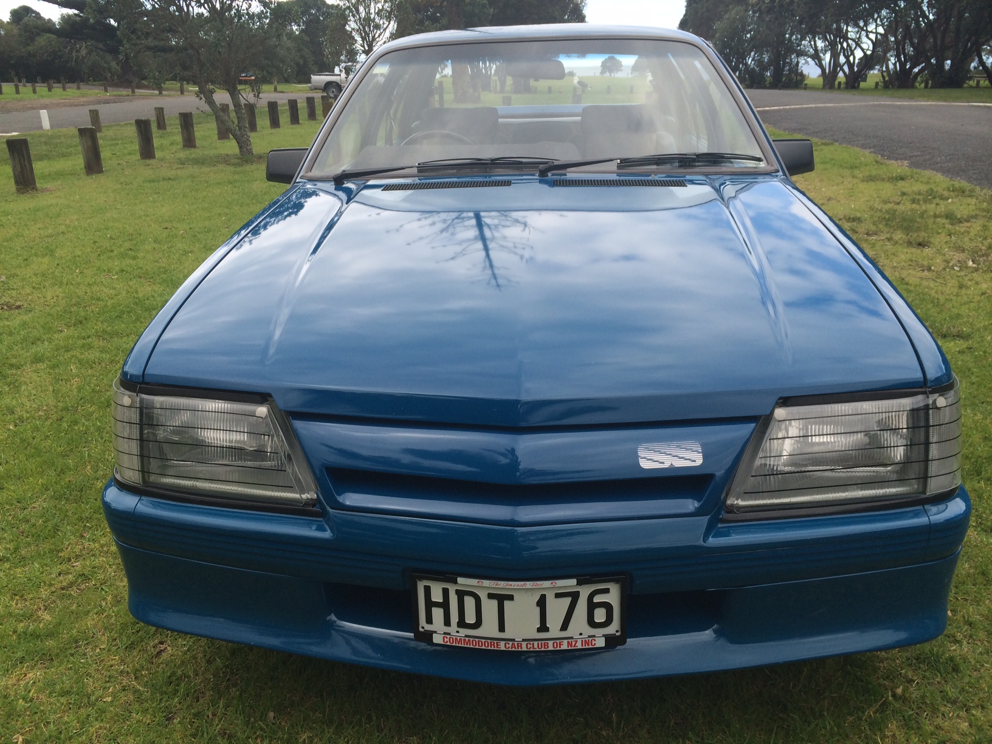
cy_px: 372
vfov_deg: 46.8
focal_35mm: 30
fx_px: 860
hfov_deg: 60.0
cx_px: 496
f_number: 2.2
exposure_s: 1/533
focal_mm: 4.12
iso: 32
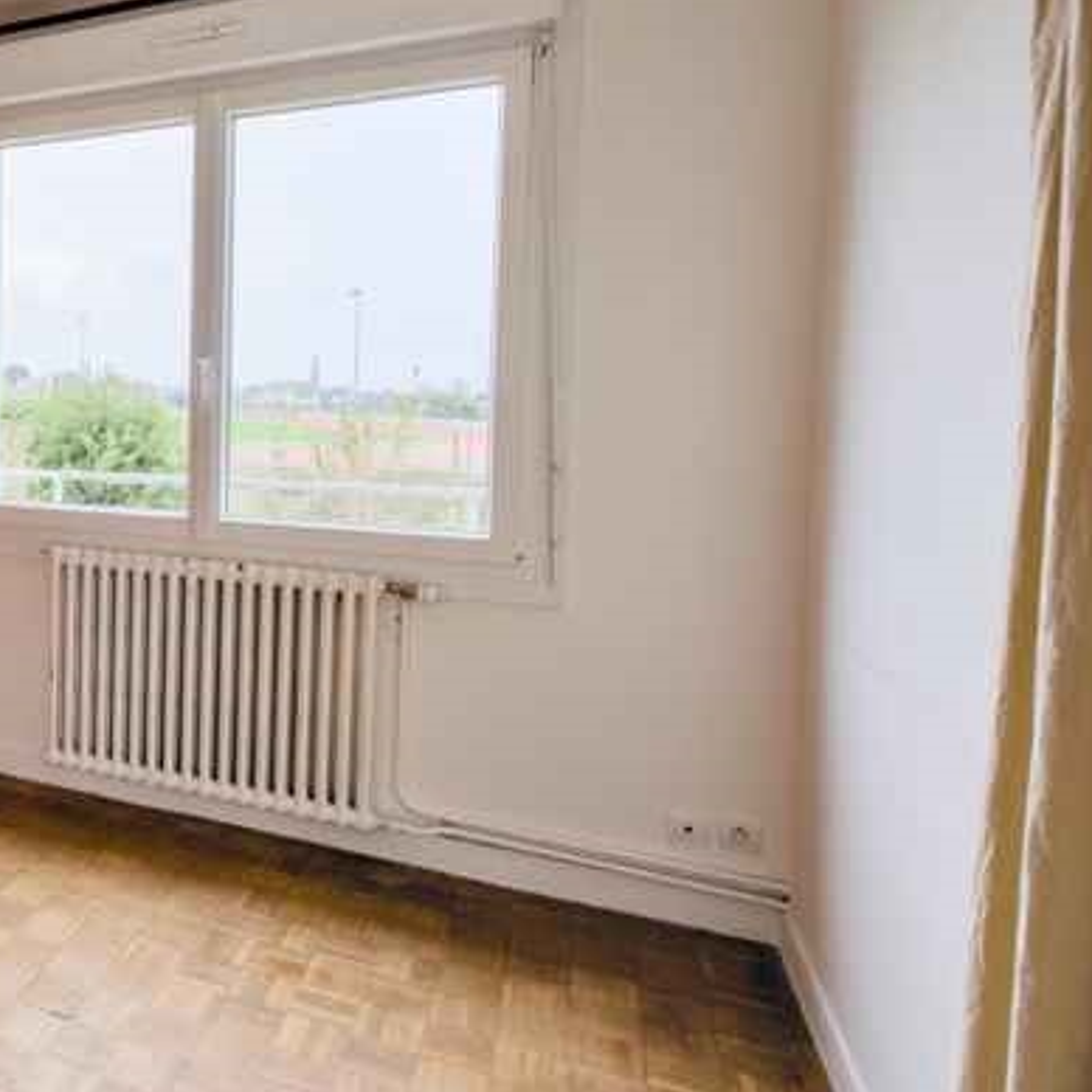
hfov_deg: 46.6
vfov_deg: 57.0
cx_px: -28
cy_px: 452
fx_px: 999
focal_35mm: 28
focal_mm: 16
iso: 800
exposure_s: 1/125
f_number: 8
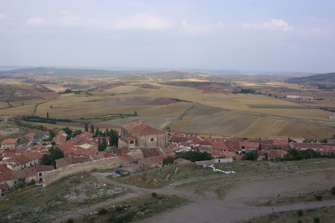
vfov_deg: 35.0
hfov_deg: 50.7
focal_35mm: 38
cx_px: 168
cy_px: 112
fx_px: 354
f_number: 4.8
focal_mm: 8
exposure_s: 1/500
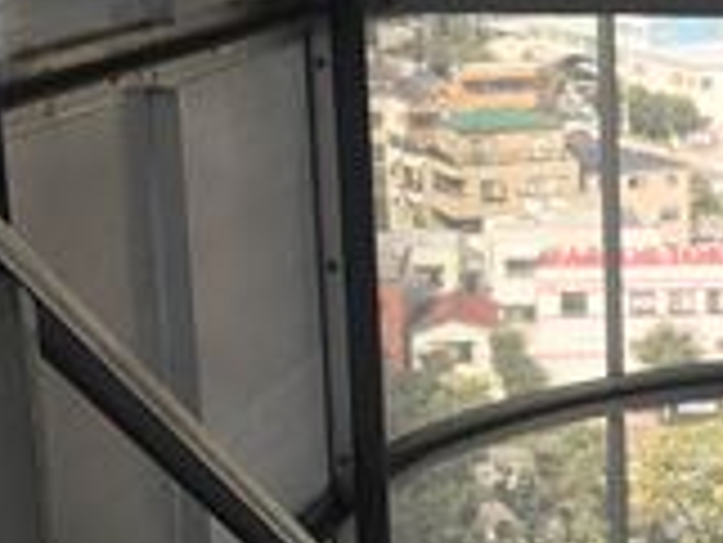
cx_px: 822
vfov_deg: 13.3
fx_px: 2320
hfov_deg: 17.1
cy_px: 359
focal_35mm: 111
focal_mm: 3.99
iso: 20
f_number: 1.8
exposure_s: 1/260
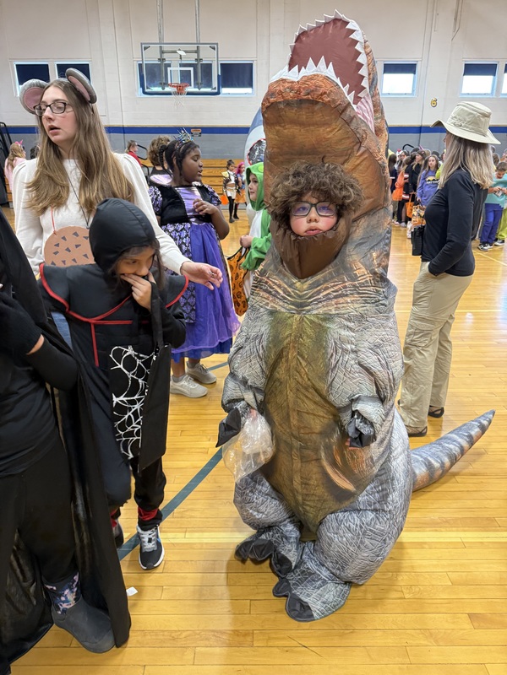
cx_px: 254
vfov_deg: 71.6
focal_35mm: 24
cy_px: 338
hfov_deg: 56.8
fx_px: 469
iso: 250
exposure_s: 1/60
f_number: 1.78
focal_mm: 6.76
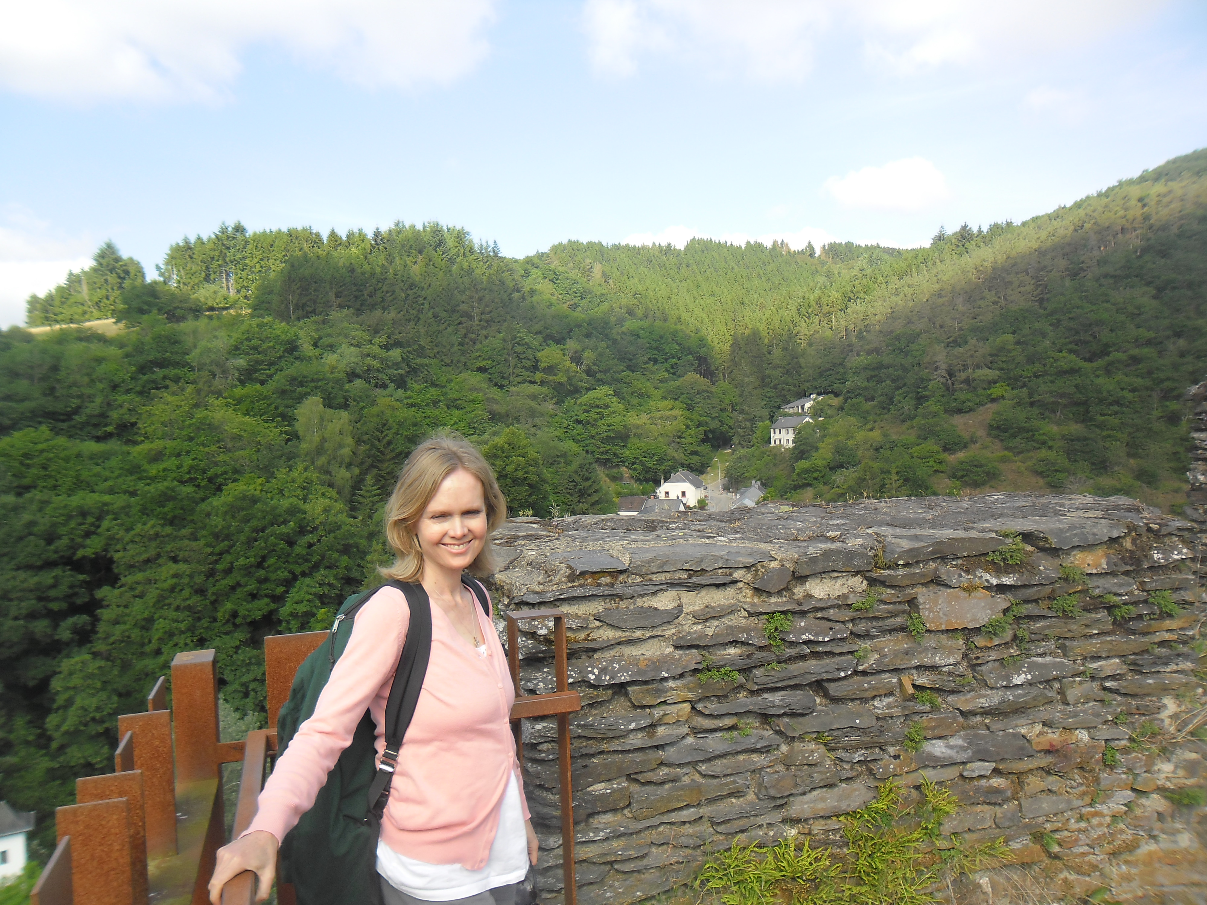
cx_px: 604
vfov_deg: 51.4
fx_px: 941
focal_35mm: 27
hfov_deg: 65.3
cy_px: 452
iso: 80
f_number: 3.5
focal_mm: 4.9
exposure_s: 1/250
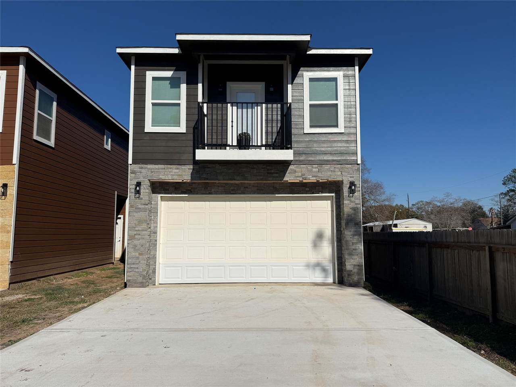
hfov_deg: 71.6
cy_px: 194
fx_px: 358
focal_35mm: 24
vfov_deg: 56.8
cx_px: 258
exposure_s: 1/14286
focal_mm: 6.76
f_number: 1.78
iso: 64
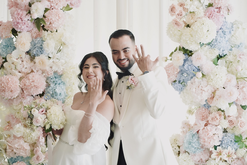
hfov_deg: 23.9
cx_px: 124
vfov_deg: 16.1
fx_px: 583
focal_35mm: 85
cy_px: 82
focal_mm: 85
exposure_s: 1/320
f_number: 5.6
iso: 2000
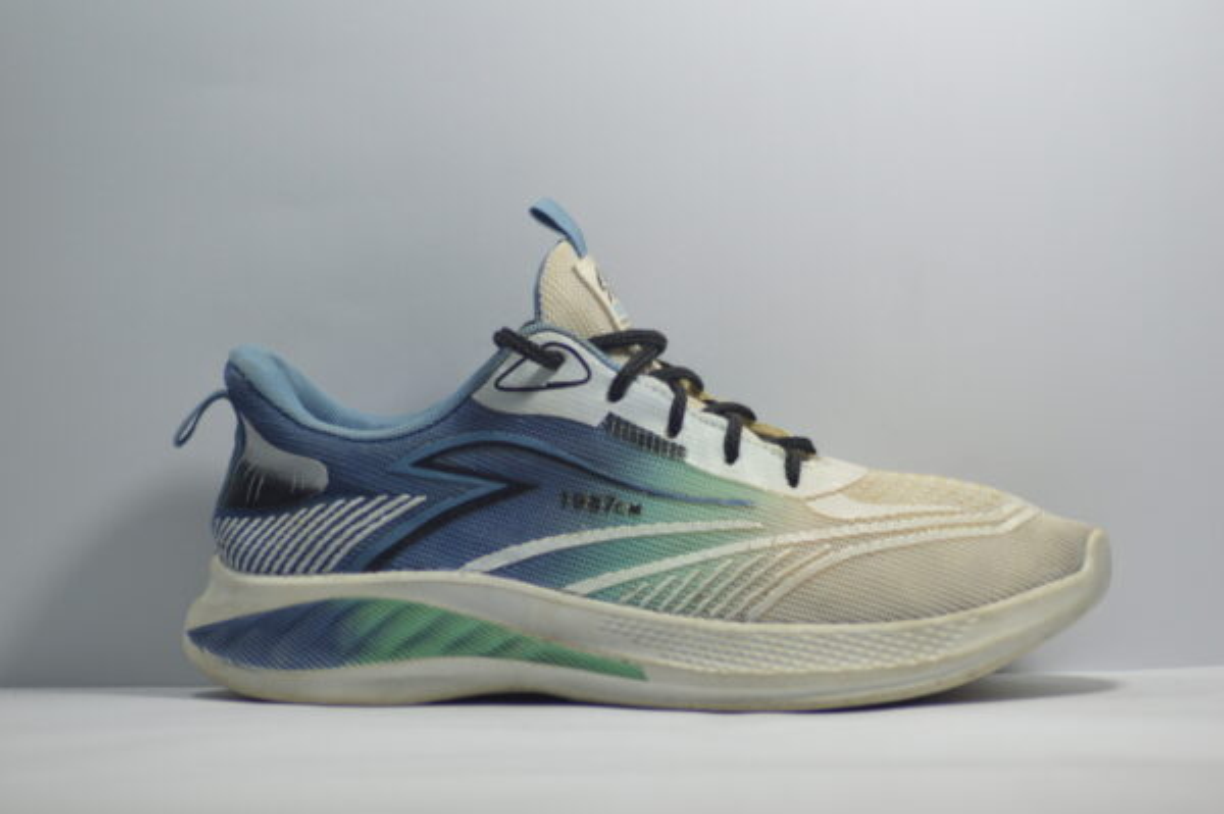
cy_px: 407
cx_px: 612
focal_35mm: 202
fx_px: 6879
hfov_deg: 10.2
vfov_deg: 6.8
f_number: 4.2
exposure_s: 1/125
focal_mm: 135
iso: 500
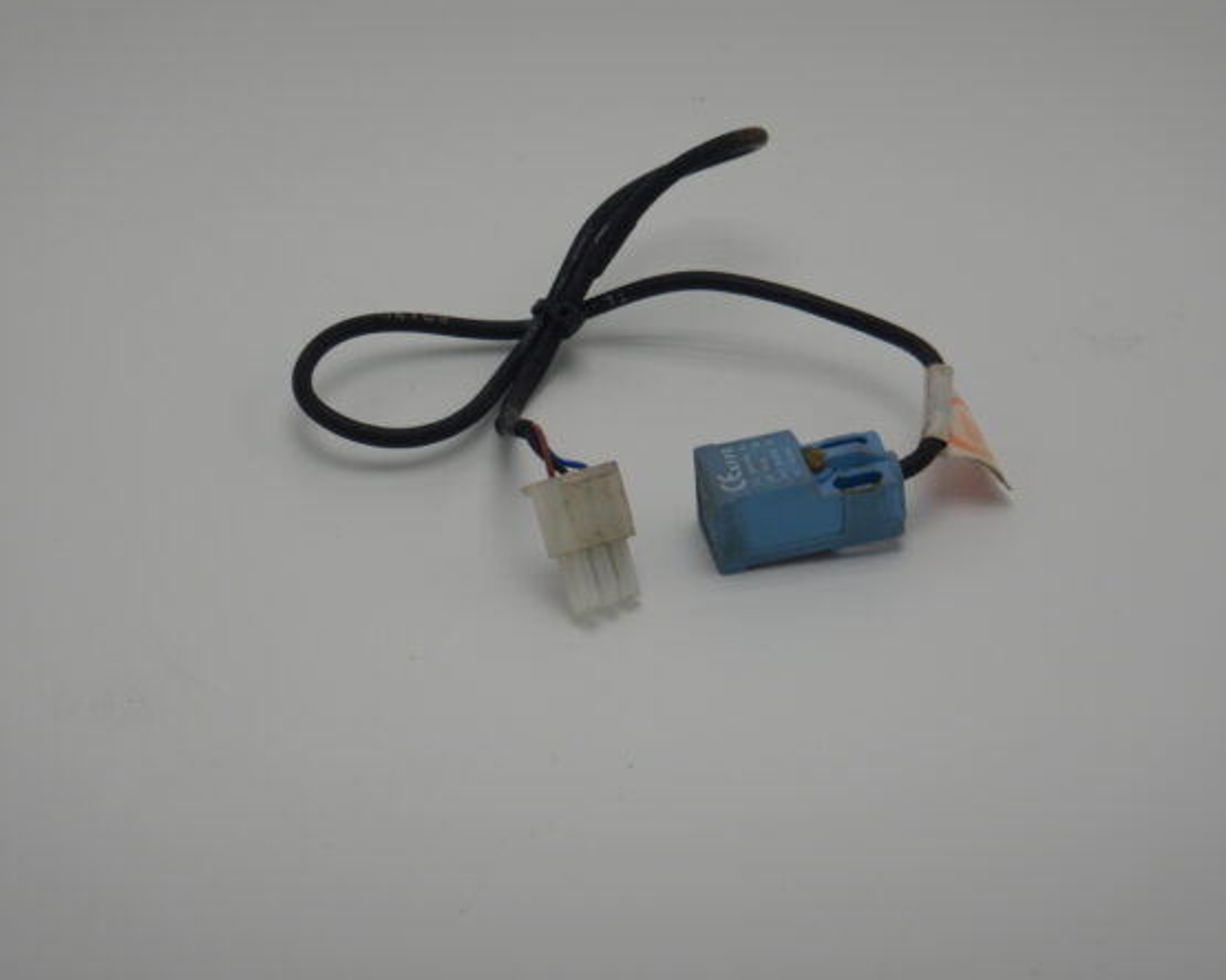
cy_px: 488
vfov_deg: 13.3
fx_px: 4209
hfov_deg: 16.6
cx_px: 645
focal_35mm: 116
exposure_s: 1/250
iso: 125
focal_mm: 19.7
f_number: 4.8
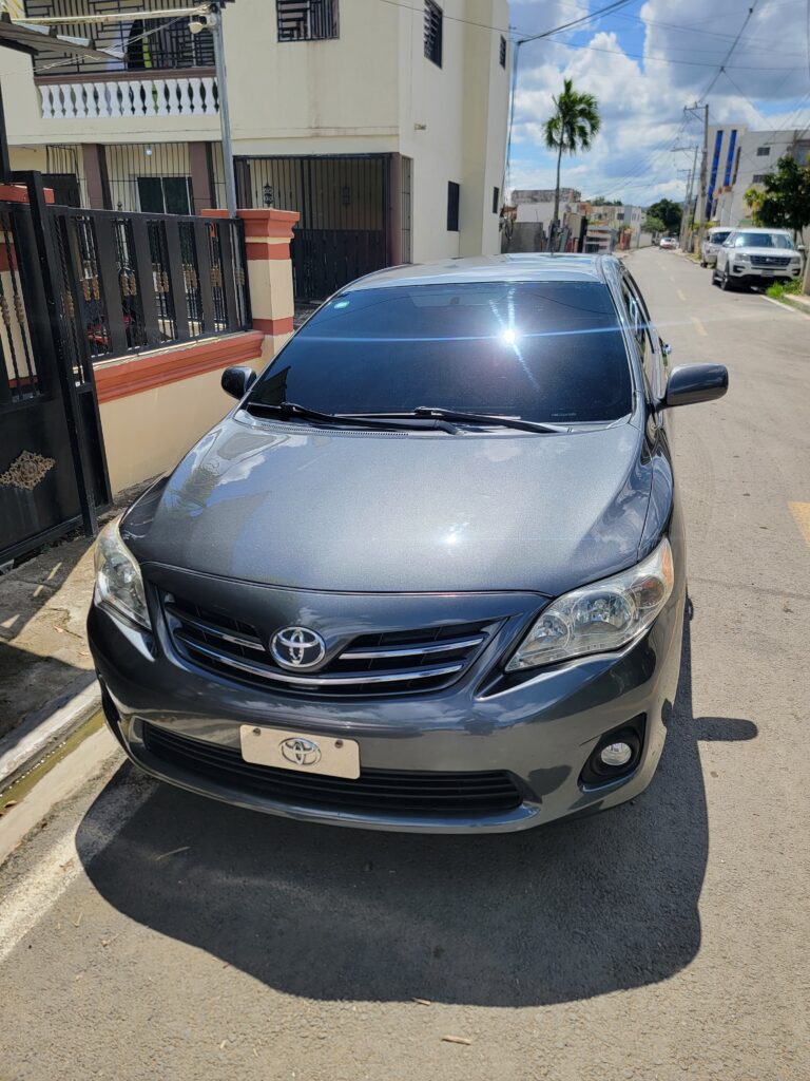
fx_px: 749
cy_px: 540
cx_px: 405
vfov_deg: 71.6
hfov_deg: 56.8
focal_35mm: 24
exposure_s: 1/900
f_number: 1.8
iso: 16
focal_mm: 6.7
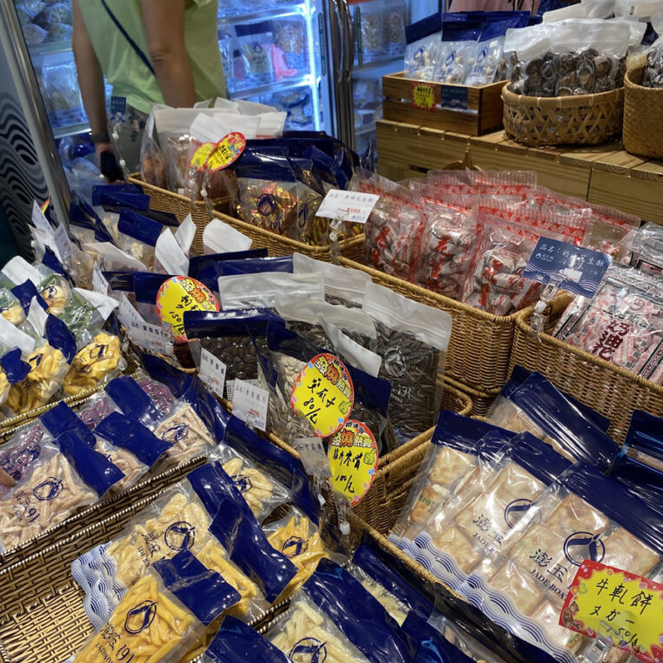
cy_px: 438
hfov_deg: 52.5
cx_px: 334
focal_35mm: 31
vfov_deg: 51.6
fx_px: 672
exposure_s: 1/120
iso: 100
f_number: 1.8
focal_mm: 4.25
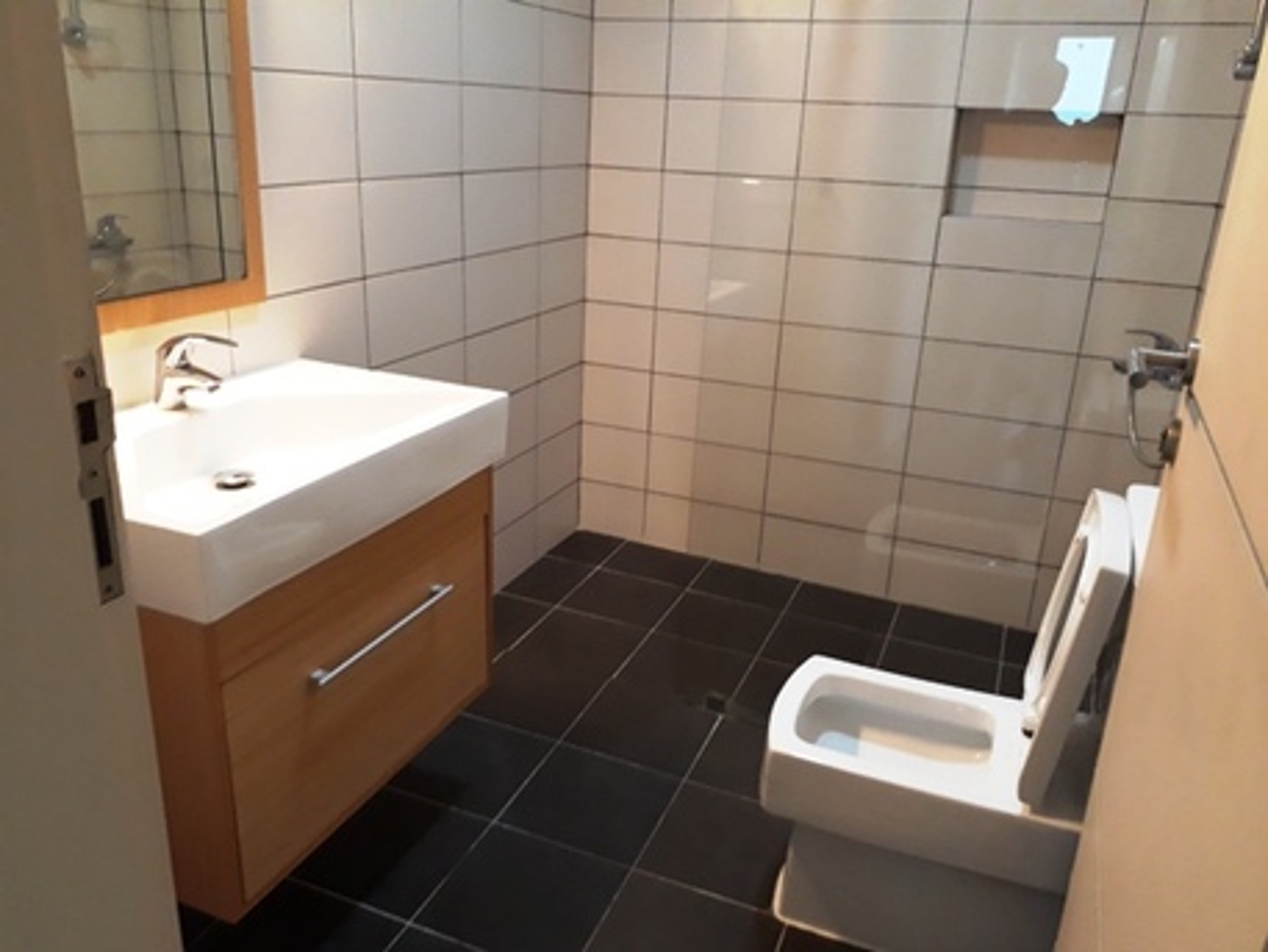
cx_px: 634
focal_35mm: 27
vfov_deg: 51.4
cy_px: 476
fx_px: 989
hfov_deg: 65.3
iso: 320
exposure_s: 1/17
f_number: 1.9
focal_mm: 3.6
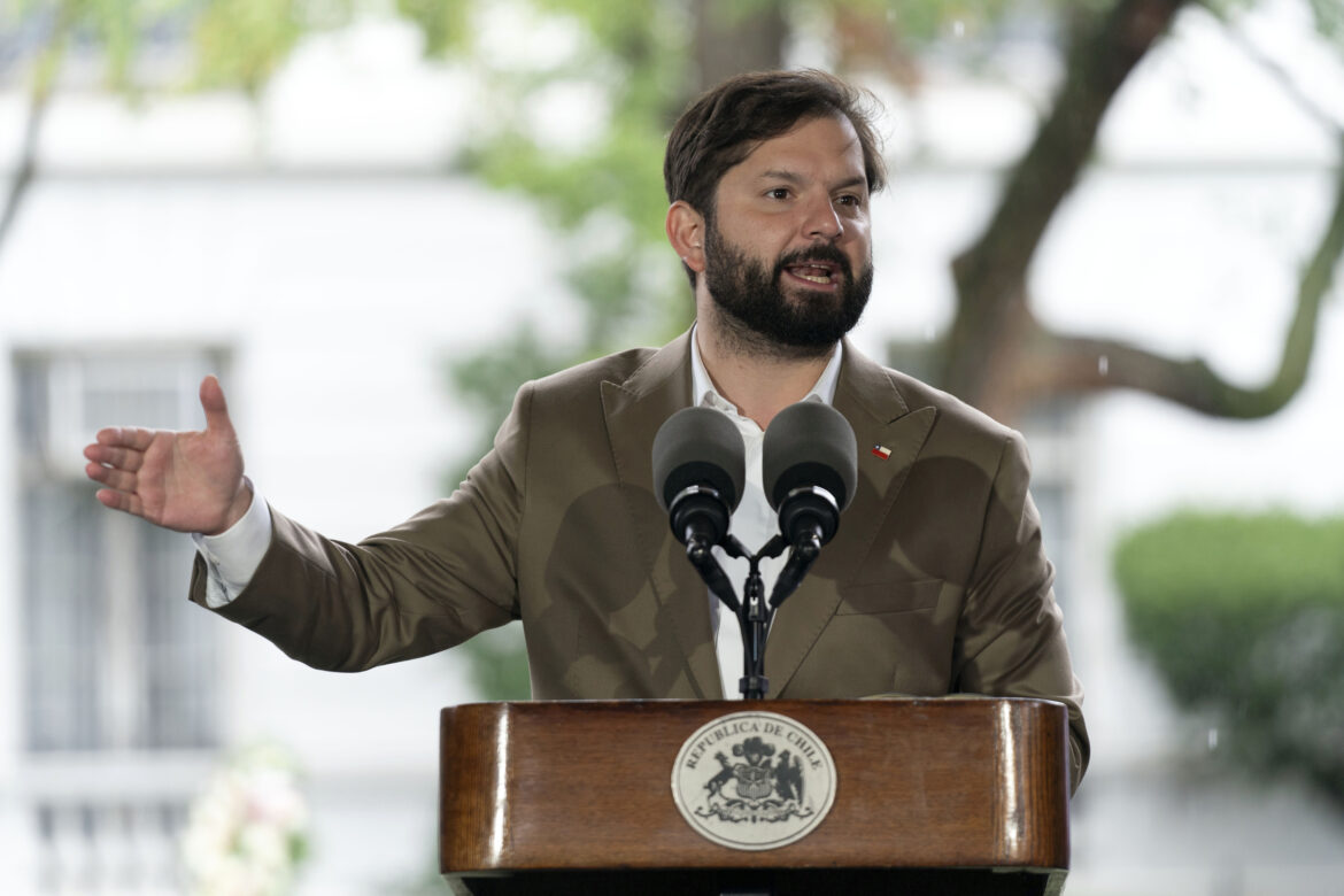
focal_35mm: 200
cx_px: 672
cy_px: 448
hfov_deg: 10.3
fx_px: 7466
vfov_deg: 6.9
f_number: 3.5
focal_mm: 200
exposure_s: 1/320
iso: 1000
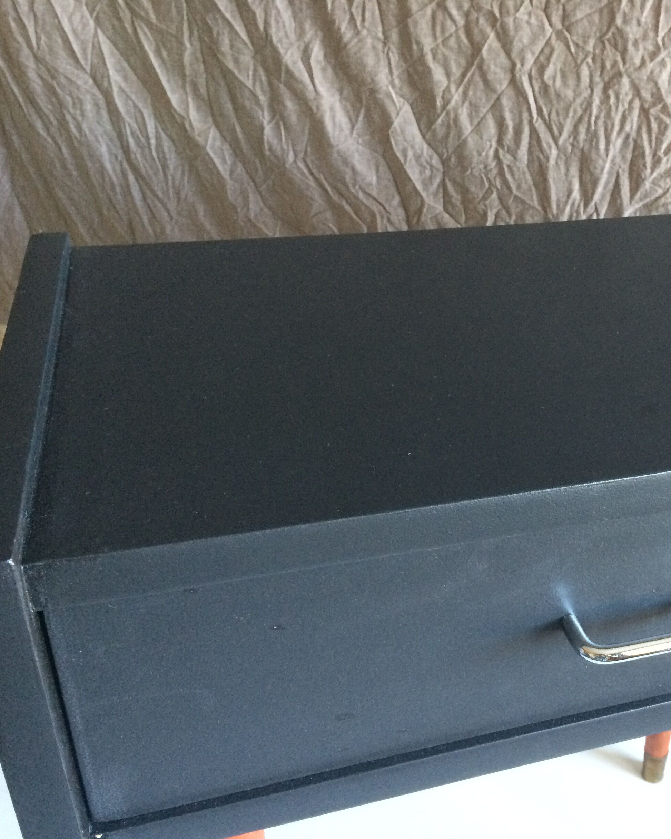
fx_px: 943
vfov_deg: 47.9
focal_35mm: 38
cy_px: 420
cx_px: 521
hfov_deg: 38.0
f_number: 2.2
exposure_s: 1/20
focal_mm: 4.15
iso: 320
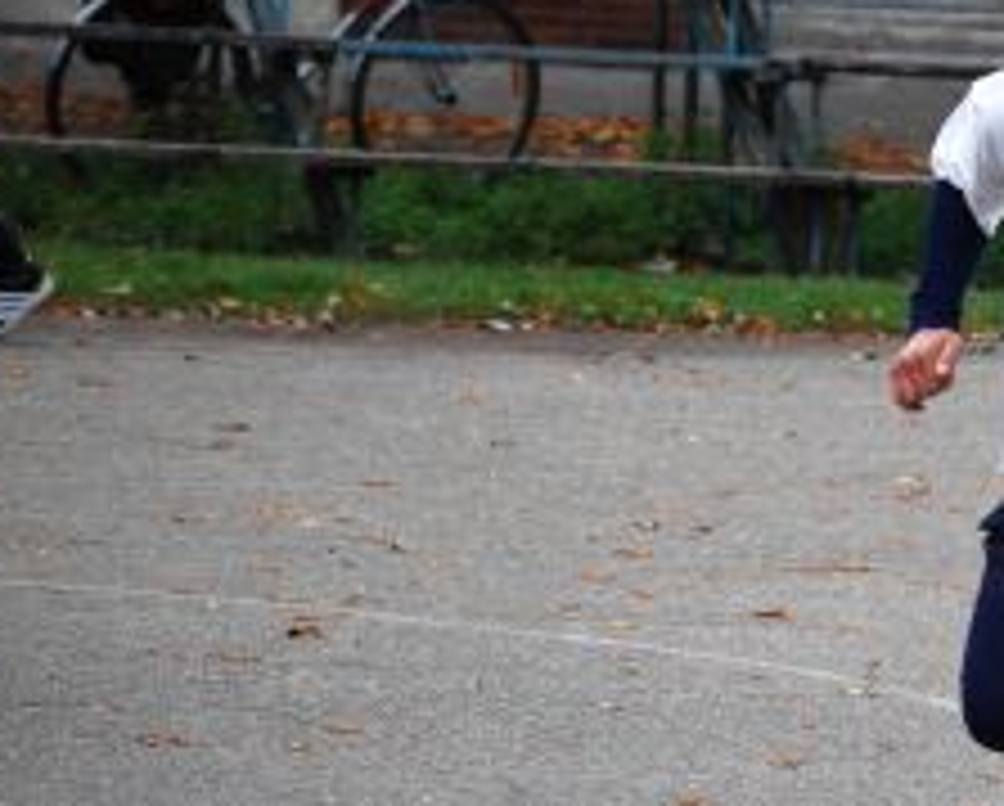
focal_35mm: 366
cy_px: 439
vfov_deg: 4.2
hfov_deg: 5.3
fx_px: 10890
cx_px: 1058
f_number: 4.8
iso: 280
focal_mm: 116
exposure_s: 1/500
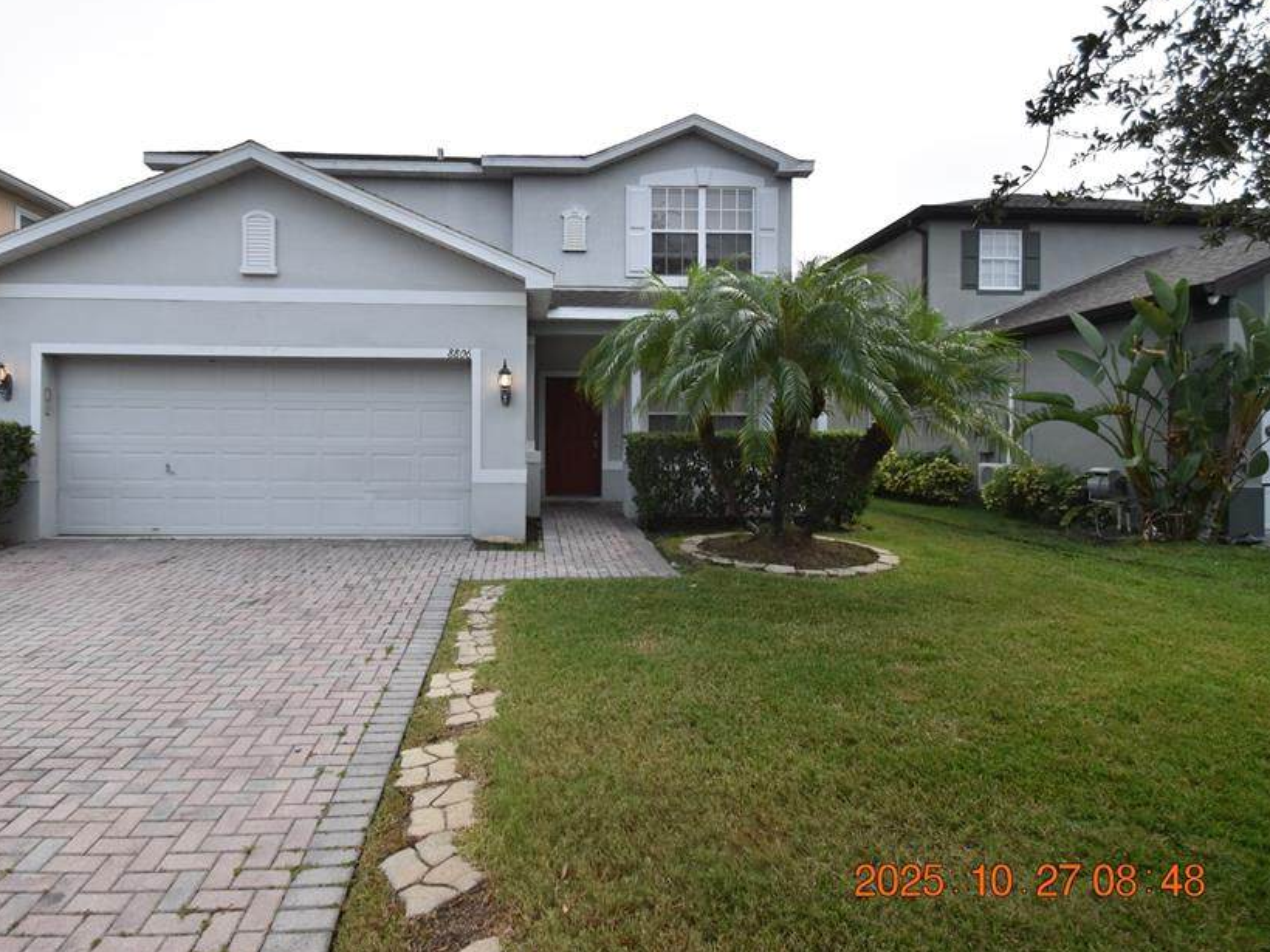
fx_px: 660
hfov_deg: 87.4
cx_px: 562
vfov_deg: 71.4
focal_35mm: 18
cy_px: 432
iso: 800
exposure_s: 1/1500
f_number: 3.5
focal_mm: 10
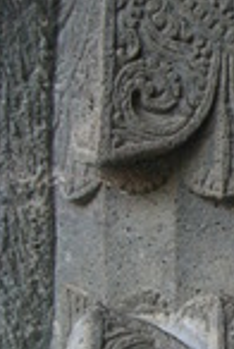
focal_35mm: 128
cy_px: 282
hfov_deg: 10.5
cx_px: 313
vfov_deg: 15.9
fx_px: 1242
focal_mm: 26
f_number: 4
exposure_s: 1/45
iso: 800
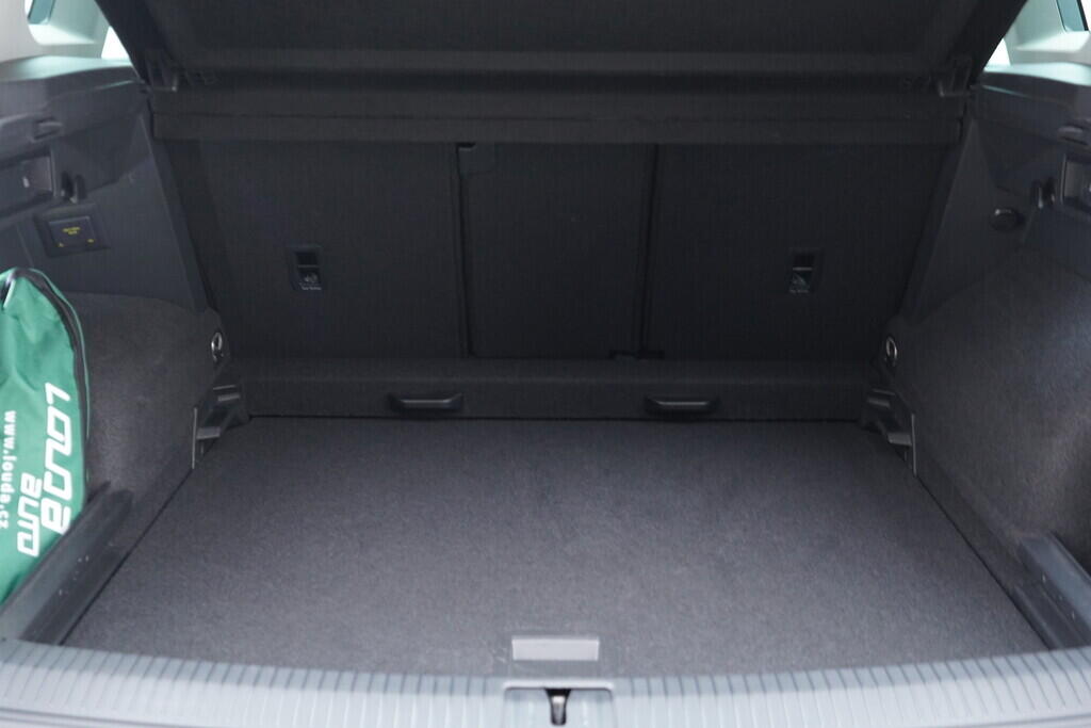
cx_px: 546
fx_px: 1091
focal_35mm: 36
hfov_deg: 53.1
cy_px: 364
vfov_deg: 36.9
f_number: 2.8
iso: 1000
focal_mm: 24
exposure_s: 1/40
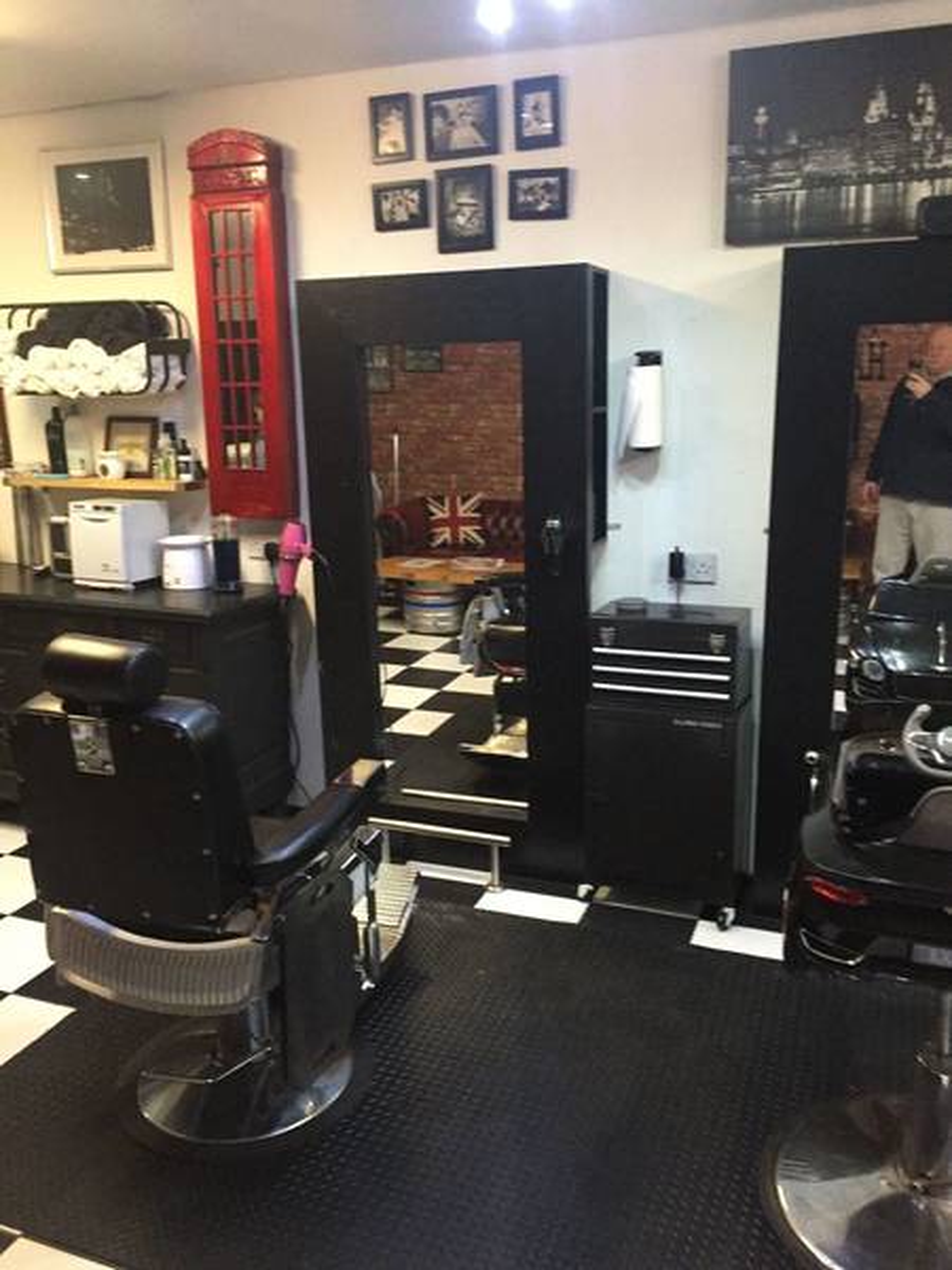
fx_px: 1063
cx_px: 476
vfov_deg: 61.7
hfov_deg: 48.2
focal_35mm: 29
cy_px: 635
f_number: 2.2
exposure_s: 1/33
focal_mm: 4.15
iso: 250
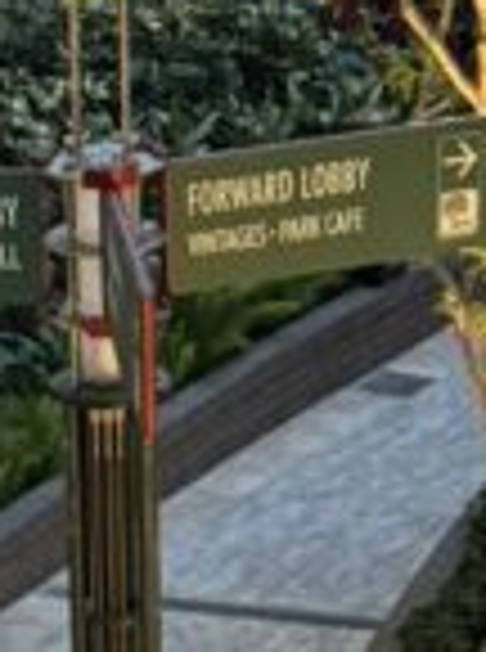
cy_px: 1812
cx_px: 54
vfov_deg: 9.6
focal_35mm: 170
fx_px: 3197
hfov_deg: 8.7
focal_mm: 6.76
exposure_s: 1/40
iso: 800
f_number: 1.78
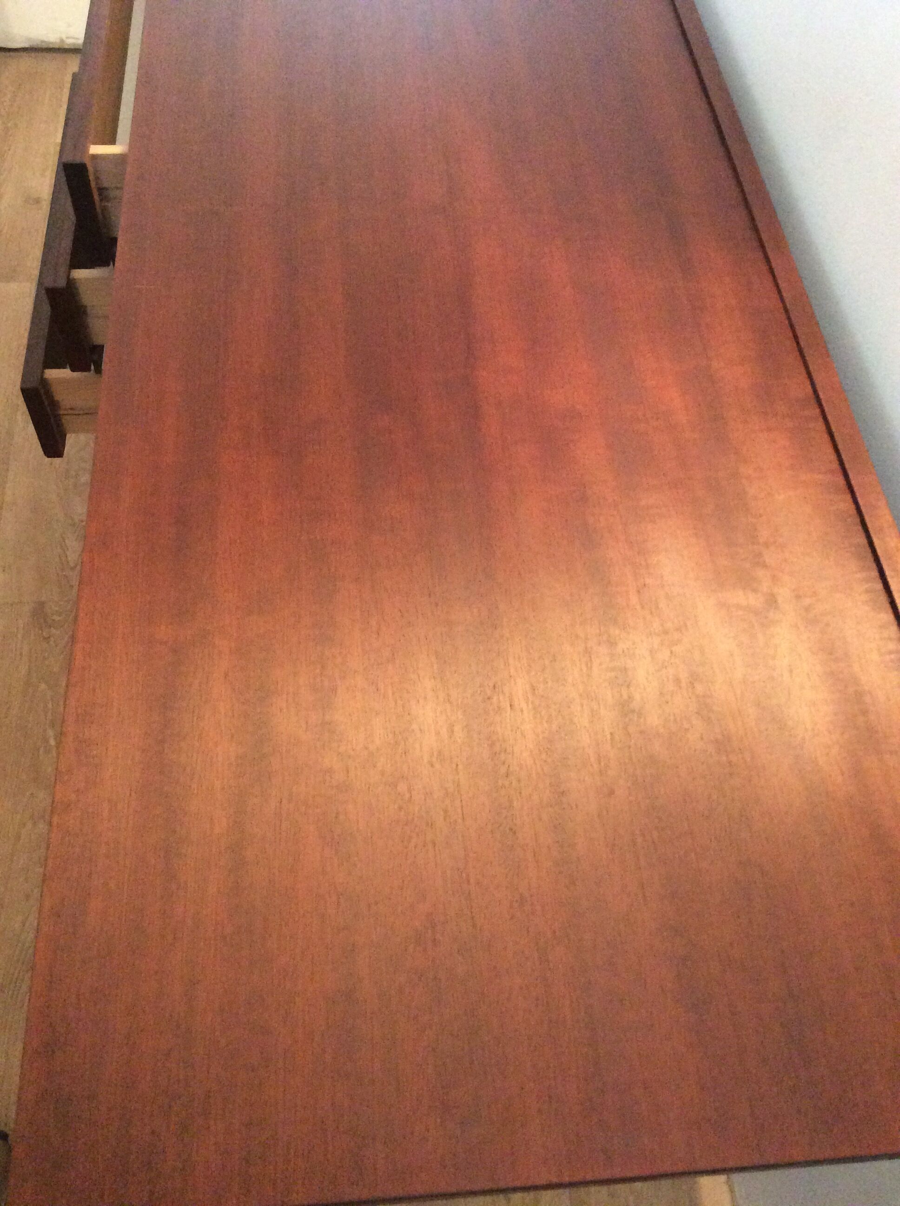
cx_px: 450
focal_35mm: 32
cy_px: 603
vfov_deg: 56.9
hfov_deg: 44.1
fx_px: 1112
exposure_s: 1/17
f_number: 2.4
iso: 400
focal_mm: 3.3
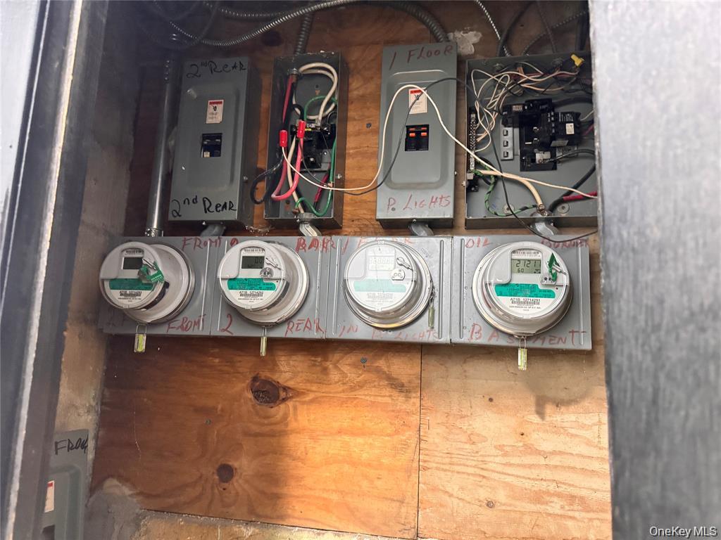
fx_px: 500
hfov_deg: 71.6
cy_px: 270
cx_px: 360
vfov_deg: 56.8
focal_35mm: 24
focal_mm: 6.76
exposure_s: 1/30
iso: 1250
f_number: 1.78
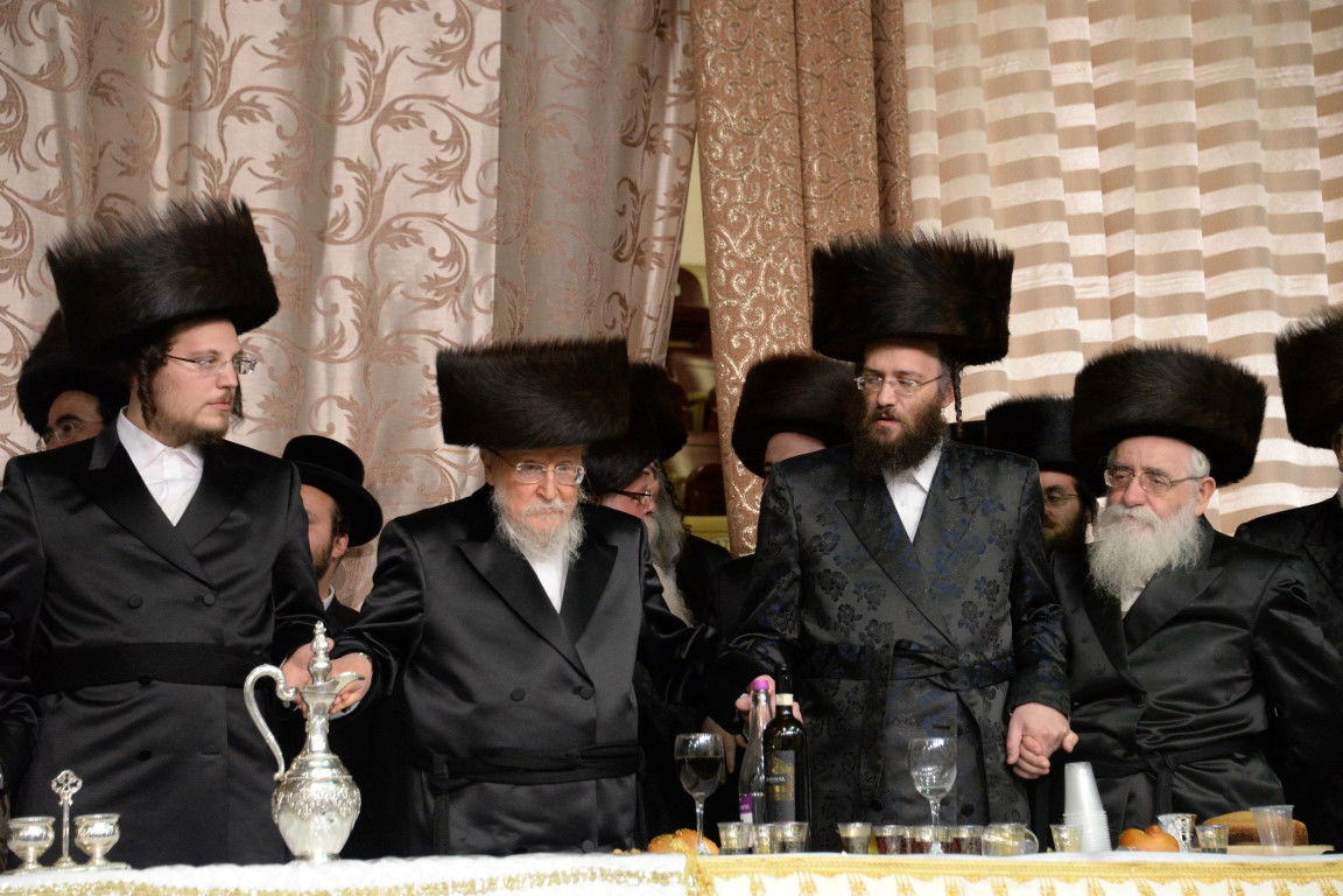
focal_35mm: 112
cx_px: 672
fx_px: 4178
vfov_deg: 12.2
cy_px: 448
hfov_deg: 18.3
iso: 5000
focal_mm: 112
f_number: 5.6
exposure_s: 1/160
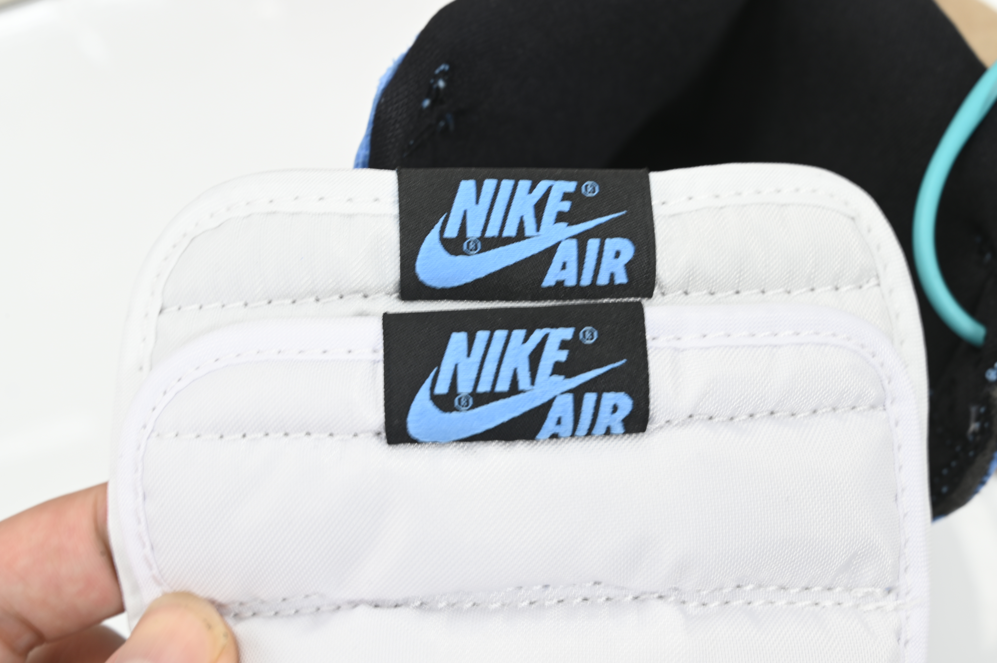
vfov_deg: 19.4
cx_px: 498
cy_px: 332
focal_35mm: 70
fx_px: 1937
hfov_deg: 28.9
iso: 100
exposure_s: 1/4
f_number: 13
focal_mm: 70
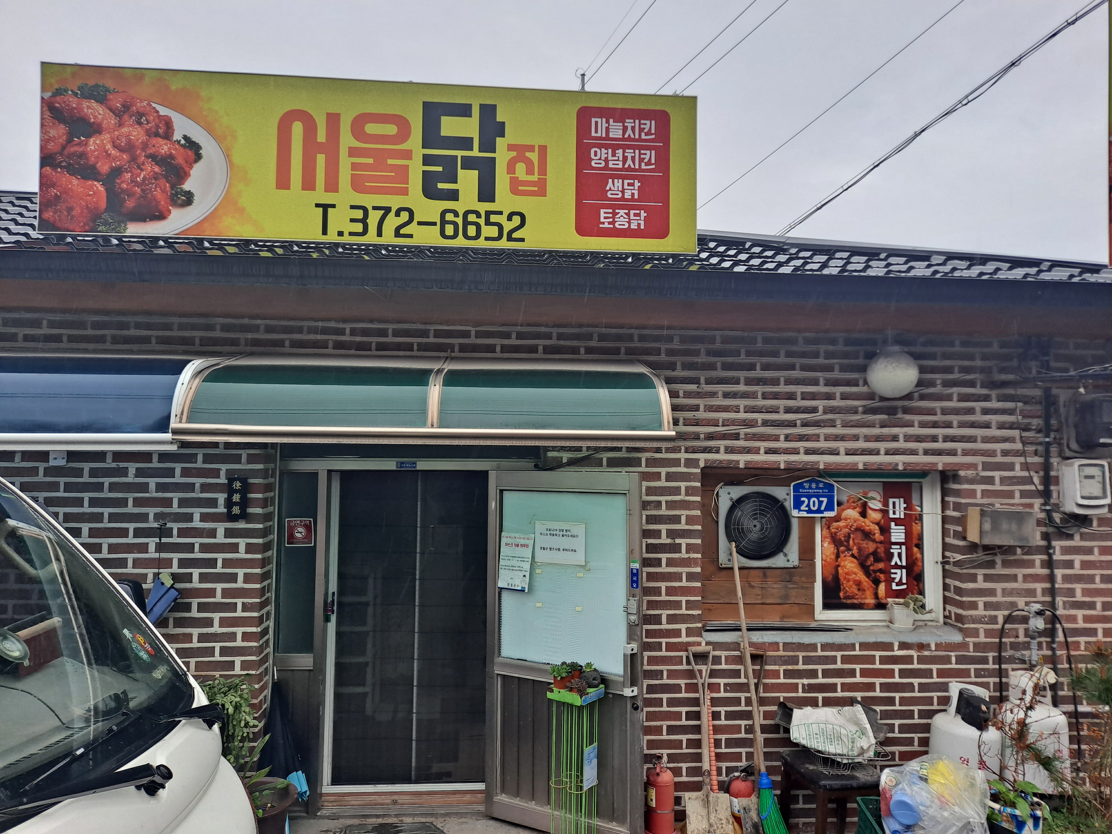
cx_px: 556
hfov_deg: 69.4
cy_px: 417
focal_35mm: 25
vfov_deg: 54.9
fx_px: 803
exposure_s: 1/280
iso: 32
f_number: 2
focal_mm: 4.6
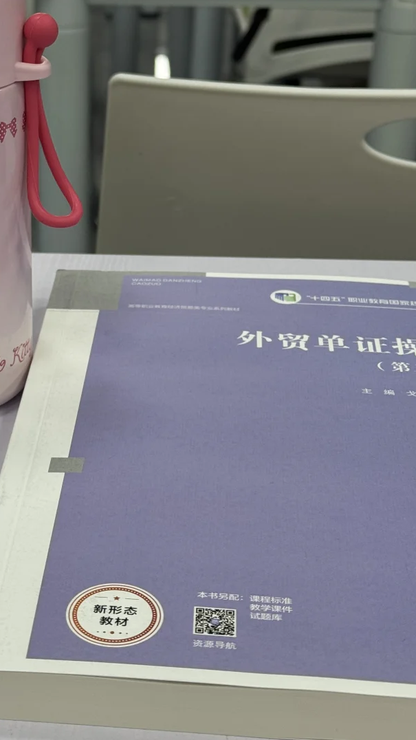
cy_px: 272
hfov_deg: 17.1
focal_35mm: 70
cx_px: 76
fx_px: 1373
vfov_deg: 30.0
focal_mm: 6.76
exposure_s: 1/100
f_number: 1.78
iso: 80
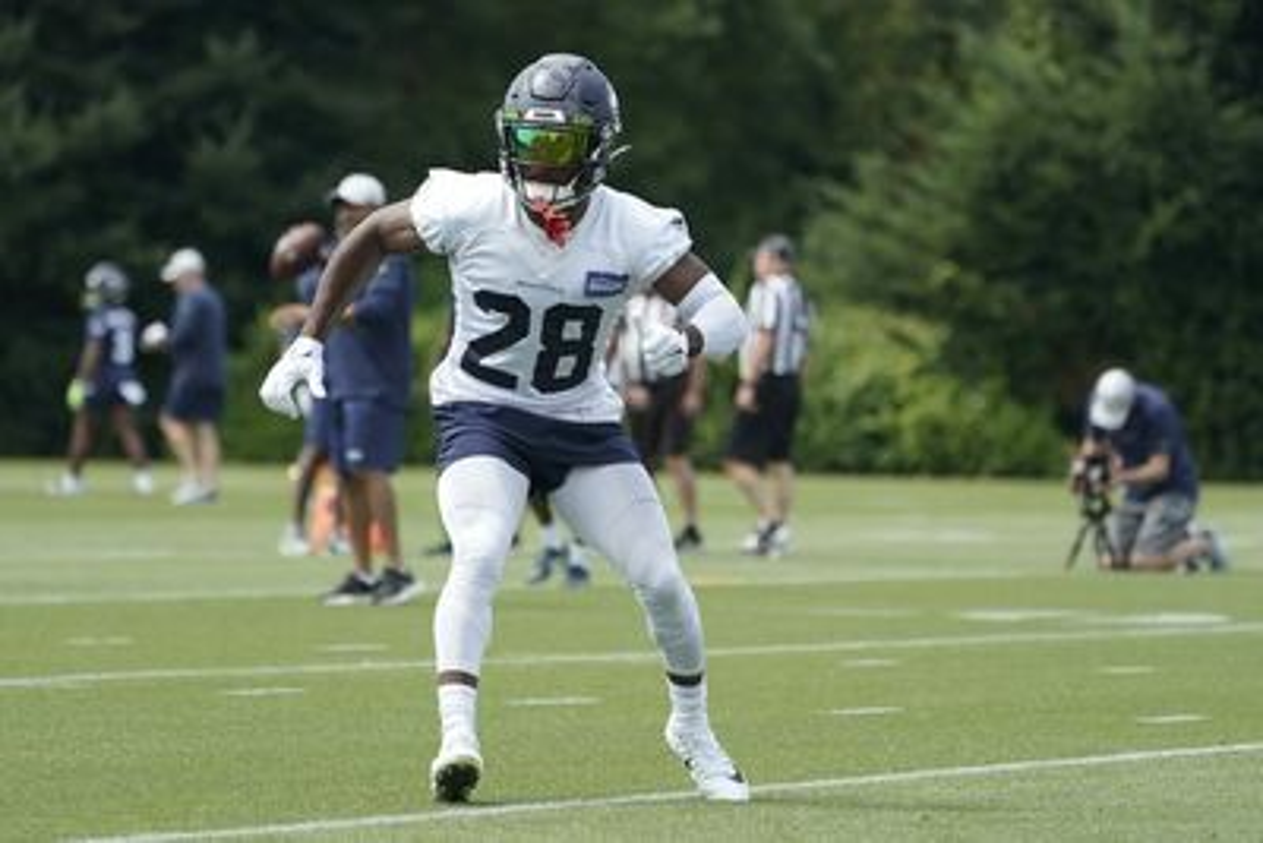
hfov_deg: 6.9
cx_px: 632
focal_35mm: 297
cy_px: 422
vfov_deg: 4.6
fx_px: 10423
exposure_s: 1/2500
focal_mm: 297
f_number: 6.3
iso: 1600
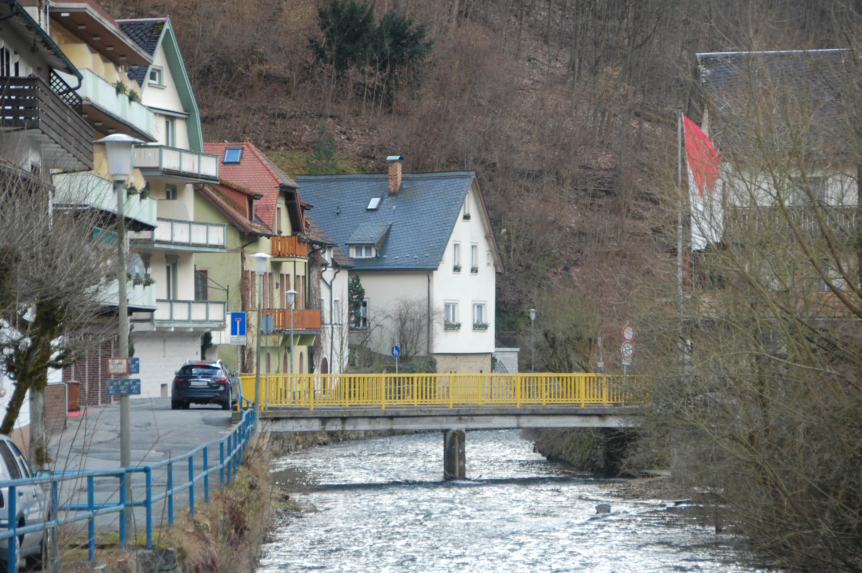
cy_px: 286
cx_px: 431
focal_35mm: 120
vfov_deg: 11.4
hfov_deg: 17.1
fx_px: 2871
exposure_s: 1/250
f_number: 5.3
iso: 400
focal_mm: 80
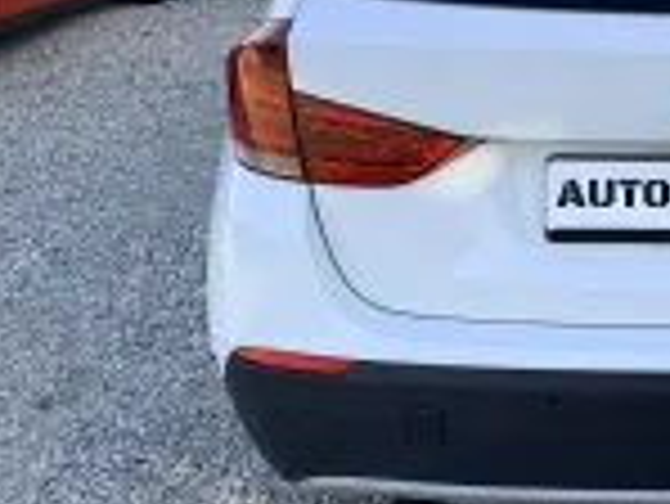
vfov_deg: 24.9
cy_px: 117
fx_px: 1124
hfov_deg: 30.0
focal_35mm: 58
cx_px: 724
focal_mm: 6.76
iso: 80
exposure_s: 1/1464
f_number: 1.78
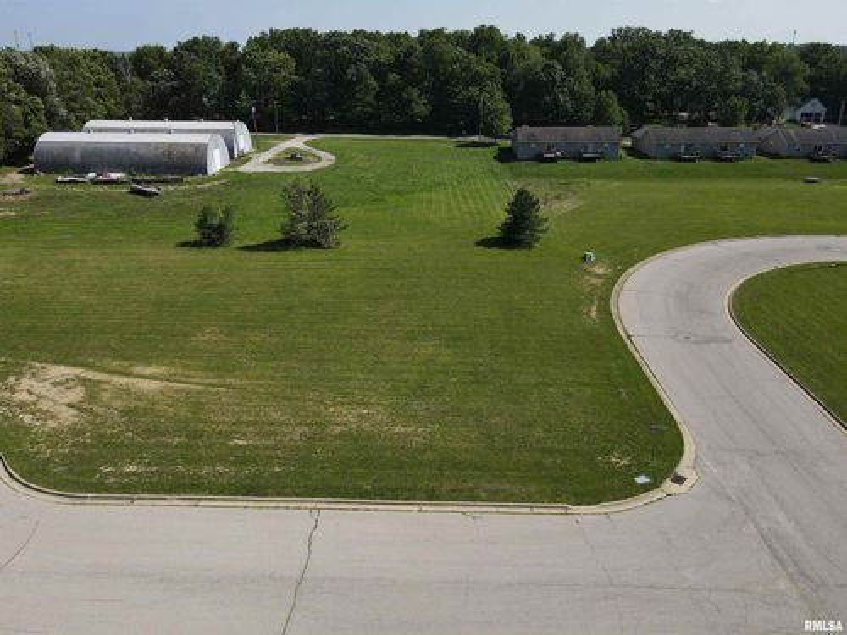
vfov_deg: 56.8
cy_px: 318
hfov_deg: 71.6
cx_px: 424
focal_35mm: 24
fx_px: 587
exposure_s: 1/725
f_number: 2.8
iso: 100
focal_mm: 4.5
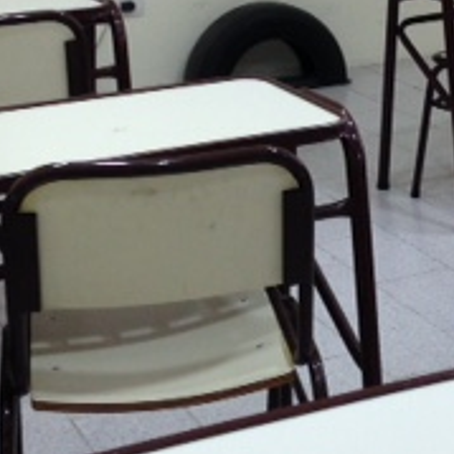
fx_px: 1543
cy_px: 5
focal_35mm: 104
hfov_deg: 16.7
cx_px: 294
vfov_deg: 16.4
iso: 80
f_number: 2.4
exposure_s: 1/20
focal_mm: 4.12
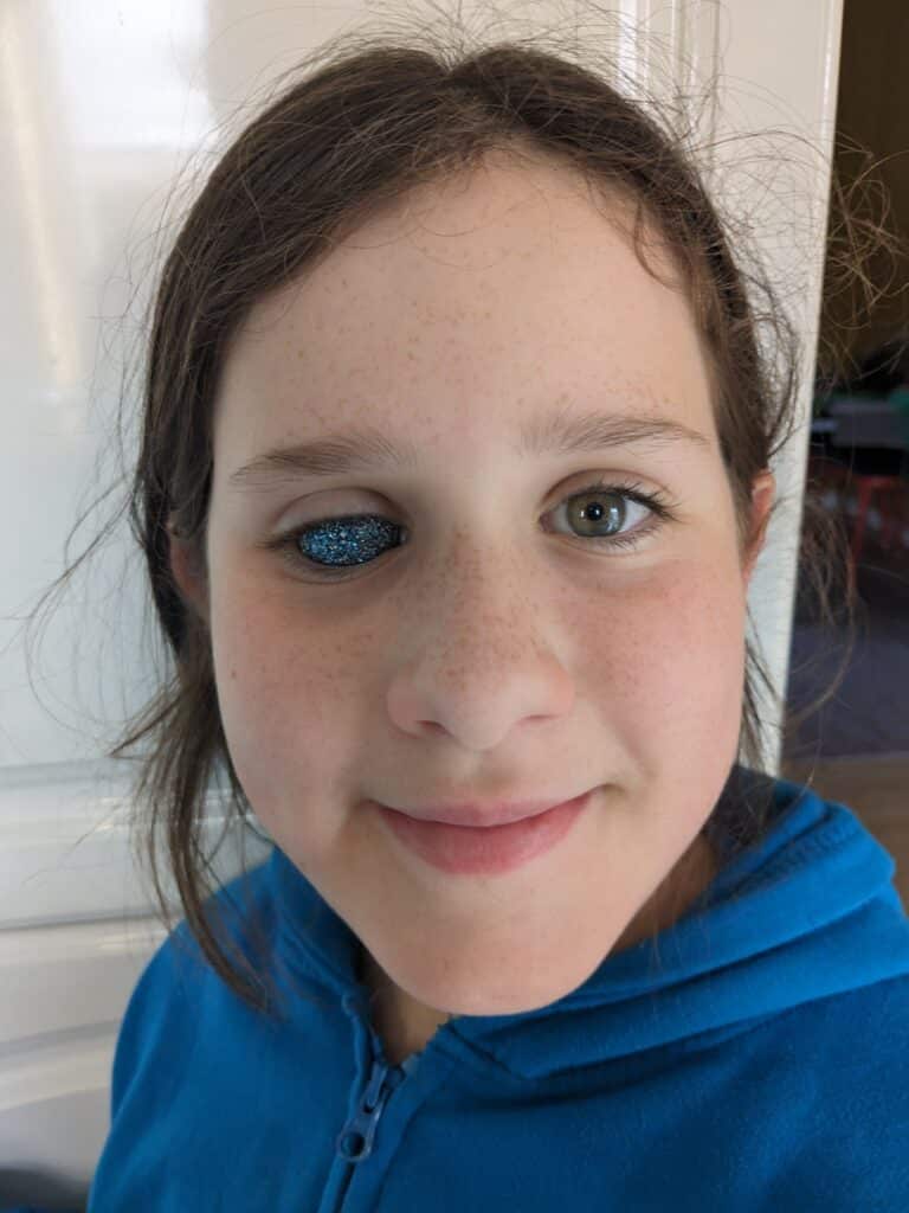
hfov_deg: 51.4
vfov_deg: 65.3
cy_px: 606
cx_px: 454
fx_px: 945
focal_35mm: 27
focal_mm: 4.38
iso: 216
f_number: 1.73
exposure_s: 1/99.9
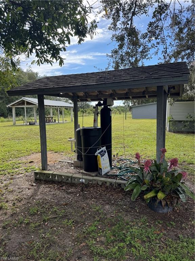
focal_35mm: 24
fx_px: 180
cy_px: 130
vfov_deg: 71.6
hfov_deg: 56.8
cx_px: 98
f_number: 1.78
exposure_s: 1/1042
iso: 80
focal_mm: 6.76
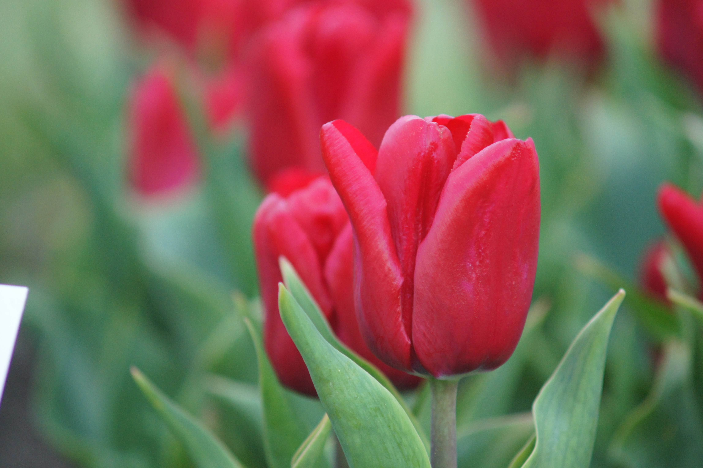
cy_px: 234
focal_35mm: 300
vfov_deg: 4.6
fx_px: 5855
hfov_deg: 6.9
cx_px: 352
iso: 1600
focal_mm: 200
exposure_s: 1/320
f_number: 4
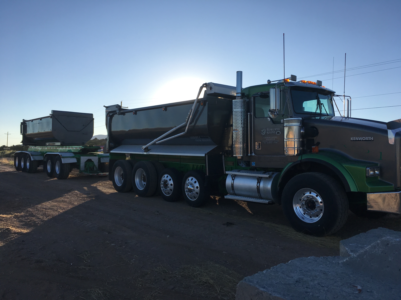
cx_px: 200
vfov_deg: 48.2
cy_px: 150
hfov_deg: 61.7
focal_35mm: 29
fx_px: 336
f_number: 2.2
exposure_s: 1/1479
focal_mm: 4.15
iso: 25
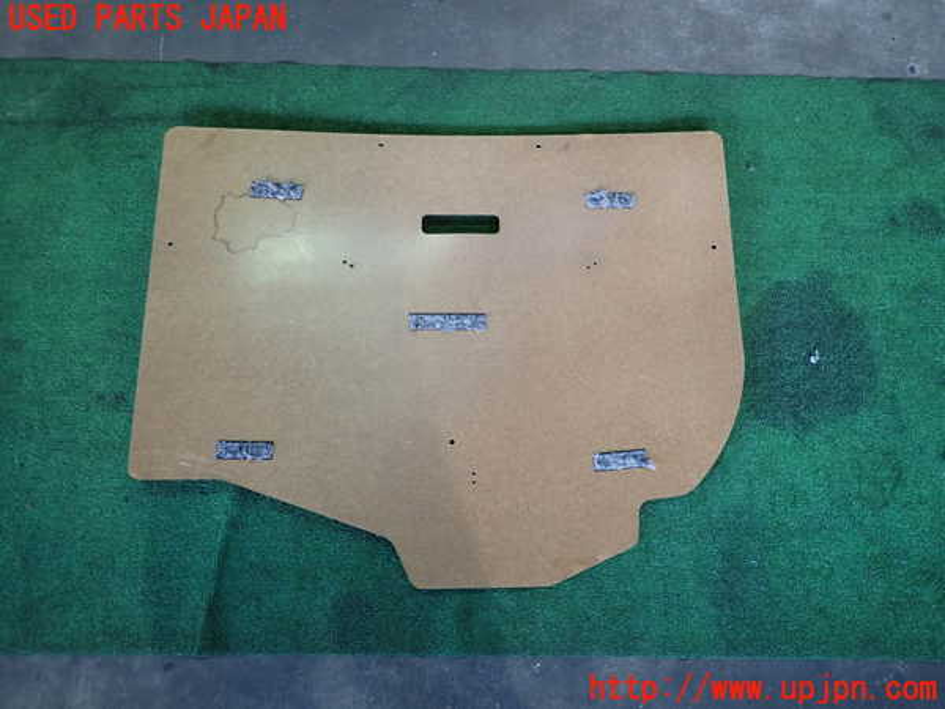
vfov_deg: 54.9
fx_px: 682
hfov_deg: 69.4
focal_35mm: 25
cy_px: 354
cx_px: 472
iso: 200
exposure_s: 1/30
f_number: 2
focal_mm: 4.5
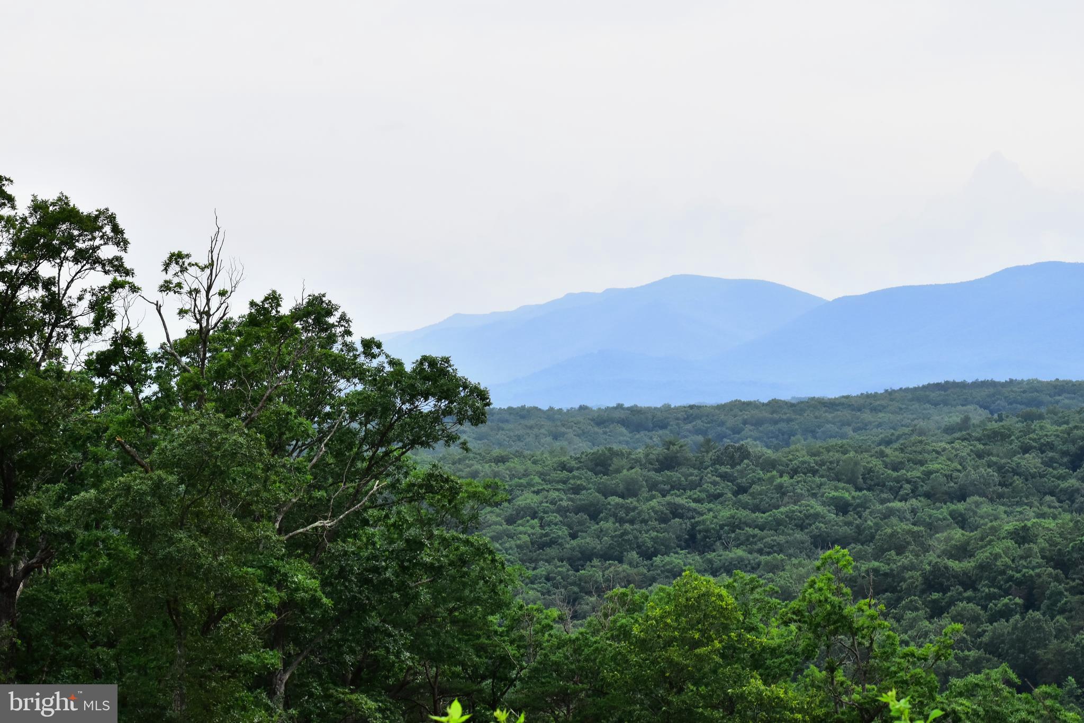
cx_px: 542
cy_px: 362
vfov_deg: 10.8
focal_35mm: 128
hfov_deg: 16.1
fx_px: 3839
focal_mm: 85
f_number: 16
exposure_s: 1/200
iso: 800
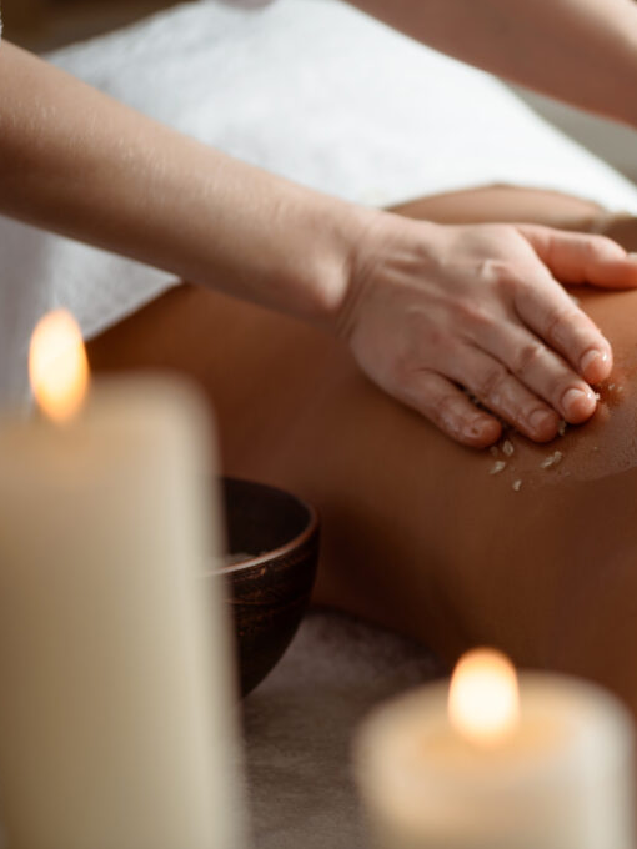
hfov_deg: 9.7
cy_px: 424
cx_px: 575
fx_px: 3729
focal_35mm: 152
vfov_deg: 13.0
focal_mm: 105
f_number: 3.2
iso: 100
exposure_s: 1/160
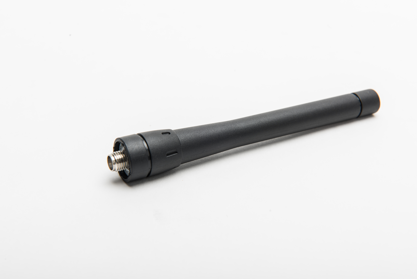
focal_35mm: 70
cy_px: 140
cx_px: 208
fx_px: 811
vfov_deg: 19.5
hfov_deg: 28.8
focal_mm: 70
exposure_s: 1/125
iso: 100
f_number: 16
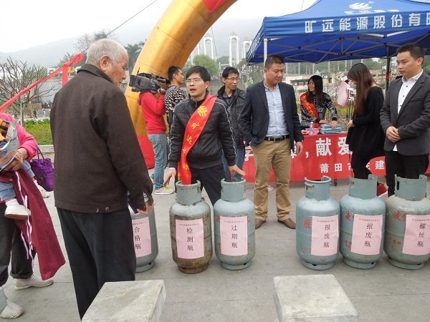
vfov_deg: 54.9
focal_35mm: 25
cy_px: 161
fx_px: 311
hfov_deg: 69.4
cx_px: 215
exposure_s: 1/250
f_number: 3.3
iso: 100
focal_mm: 4.5
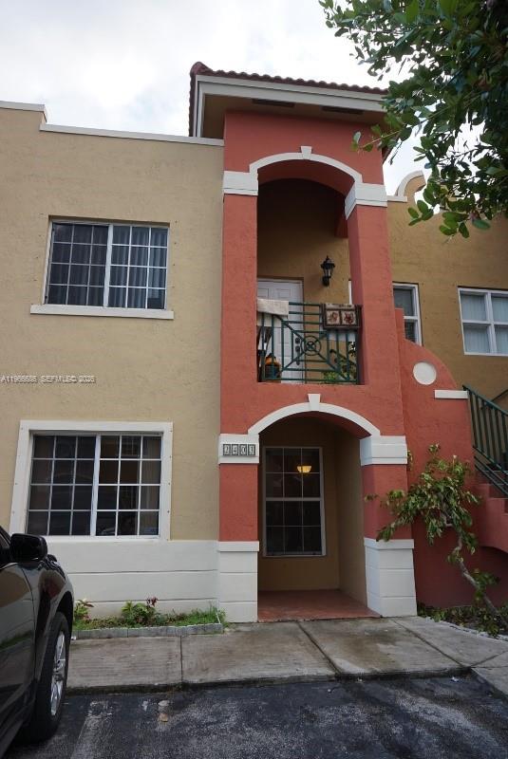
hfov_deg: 53.2
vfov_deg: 73.7
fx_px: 507
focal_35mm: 24
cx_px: 254
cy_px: 380
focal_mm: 16
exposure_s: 1/100
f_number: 7.1
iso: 100
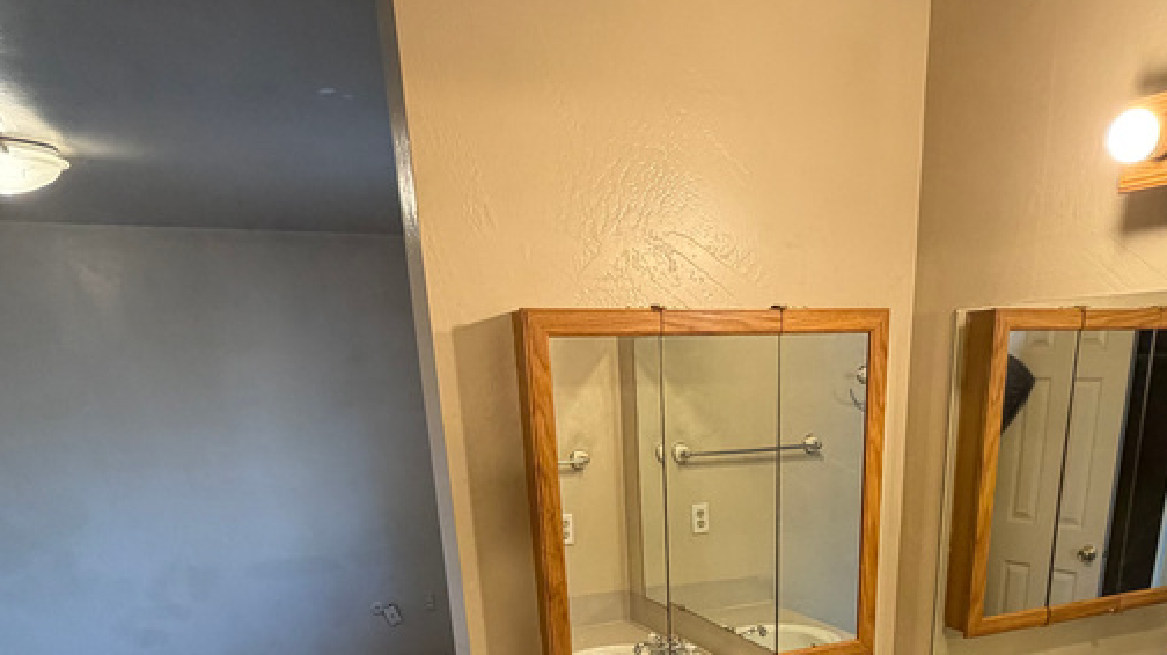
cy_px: 748
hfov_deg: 62.2
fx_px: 959
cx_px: 683
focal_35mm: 31
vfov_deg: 32.4
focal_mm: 2.22
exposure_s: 1/120
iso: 320
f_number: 2.2
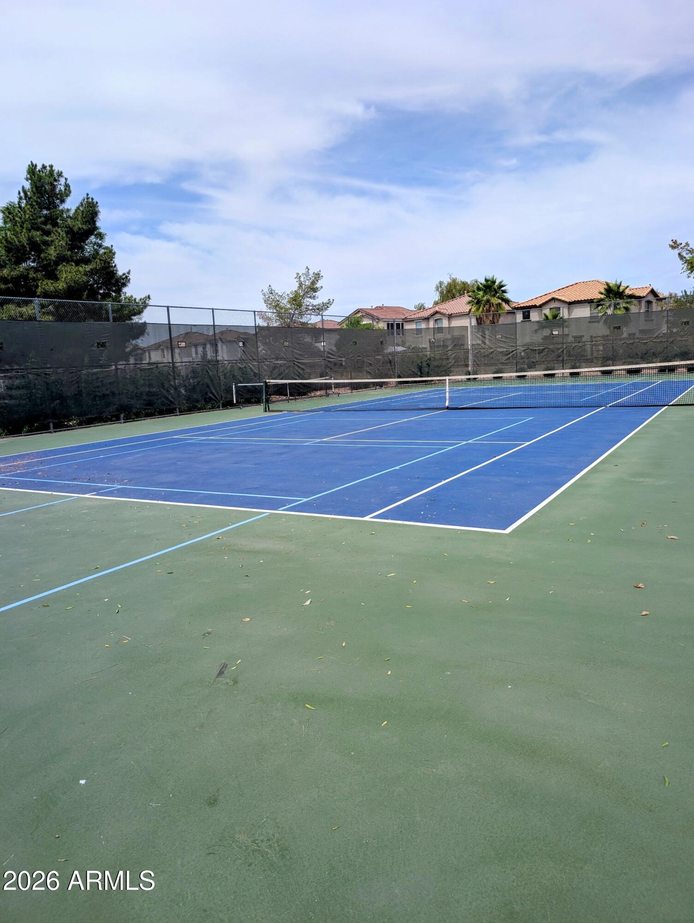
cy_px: 462
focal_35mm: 24
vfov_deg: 71.5
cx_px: 347
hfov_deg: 56.9
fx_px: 640
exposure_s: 1/1232
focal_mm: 6.9
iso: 18
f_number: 1.68
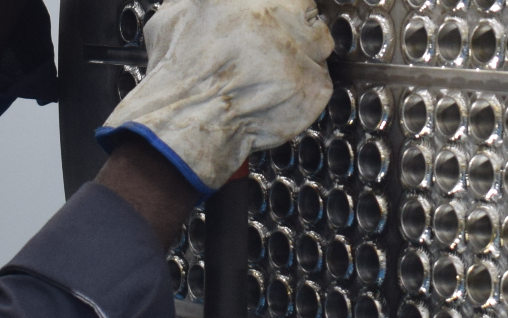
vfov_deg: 7.2
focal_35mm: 180
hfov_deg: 11.6
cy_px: -44
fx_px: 2492
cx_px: 325
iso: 400
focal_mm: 24
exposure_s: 1/80
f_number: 4.5
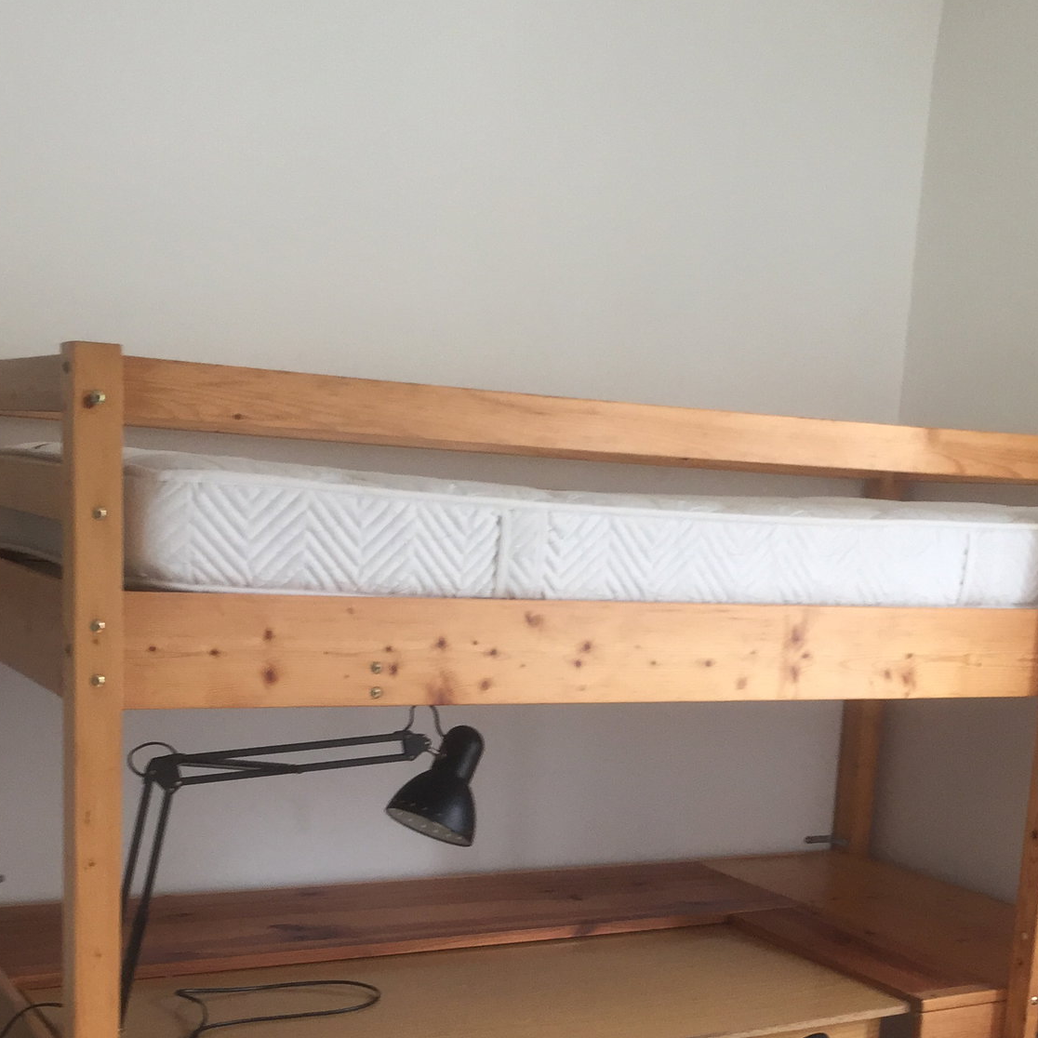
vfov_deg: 33.6
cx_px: 522
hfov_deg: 34.7
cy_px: 839
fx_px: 1662
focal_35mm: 49
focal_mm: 4.15
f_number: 2.2
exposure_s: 1/33
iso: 125
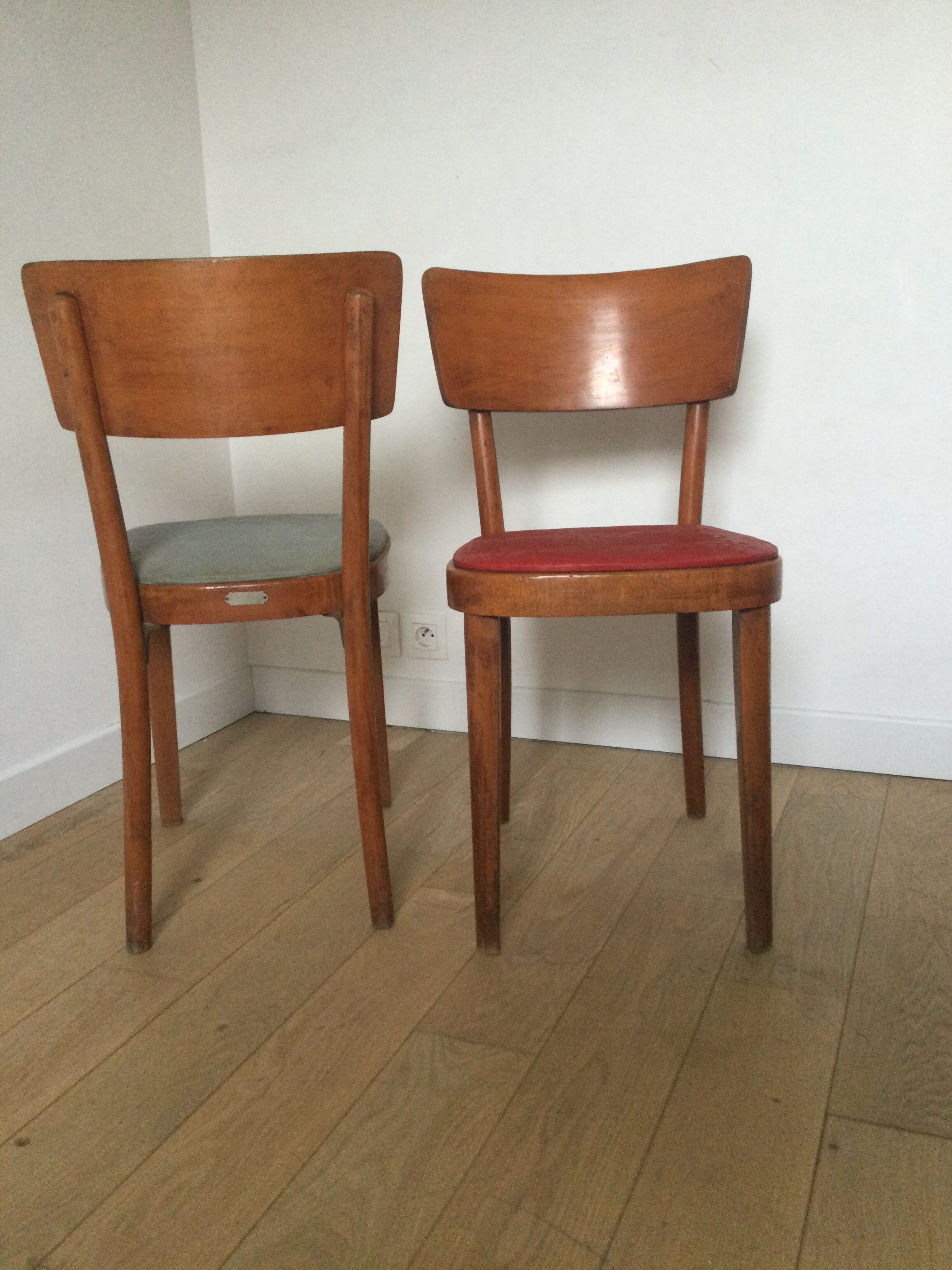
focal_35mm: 31
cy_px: 635
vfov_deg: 58.4
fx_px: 1137
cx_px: 476
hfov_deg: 45.4
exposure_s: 1/33
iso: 160
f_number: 2.4
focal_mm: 3.3
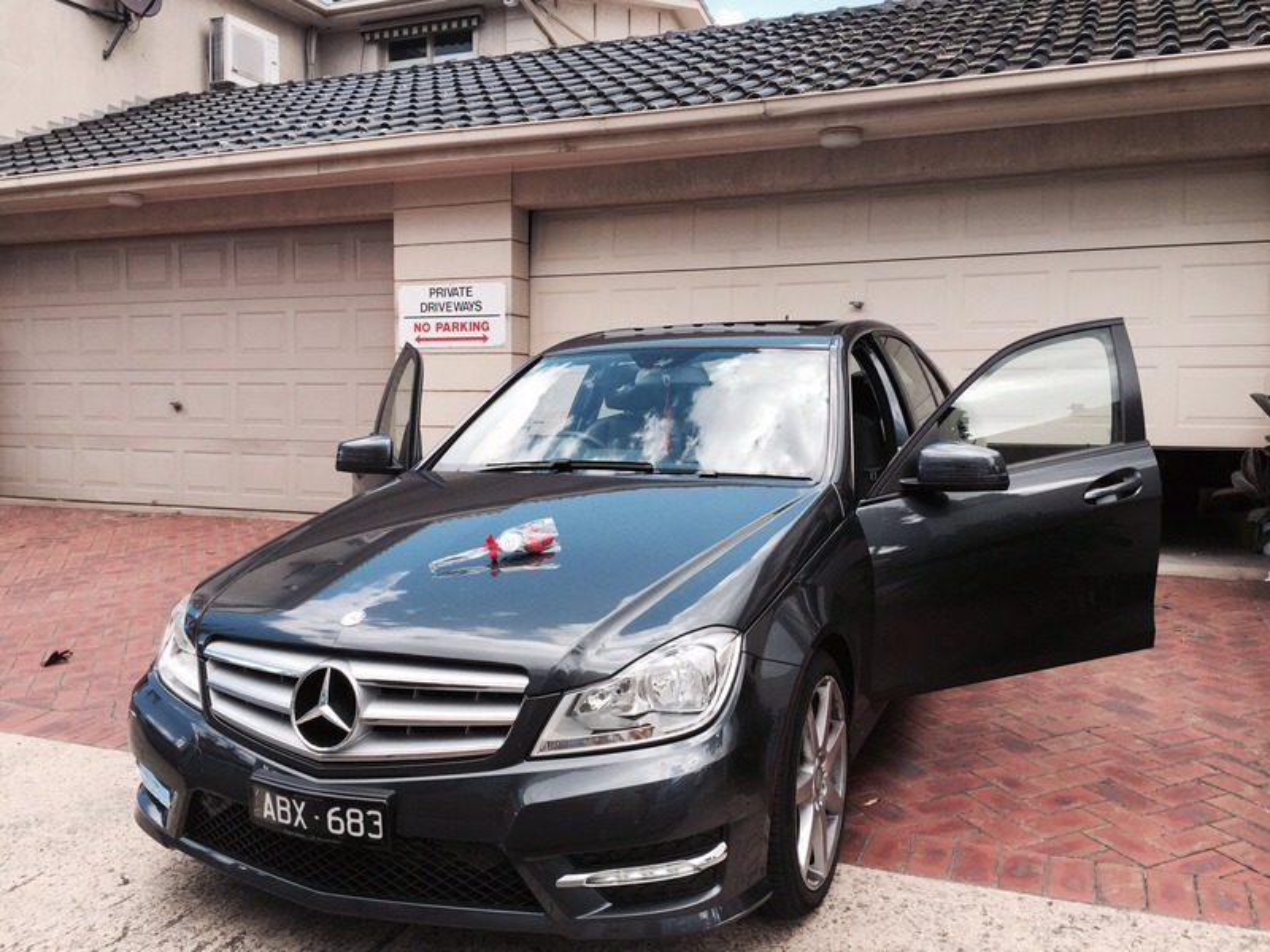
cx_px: 635
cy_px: 476
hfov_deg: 61.7
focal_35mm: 29
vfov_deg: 48.2
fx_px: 1064
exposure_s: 1/514
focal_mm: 4.15
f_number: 2.2
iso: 32
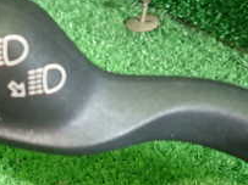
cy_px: 140
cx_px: -29
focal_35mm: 74
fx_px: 530
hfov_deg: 24.5
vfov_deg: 19.7
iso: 250
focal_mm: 4.5
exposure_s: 1/30
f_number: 2
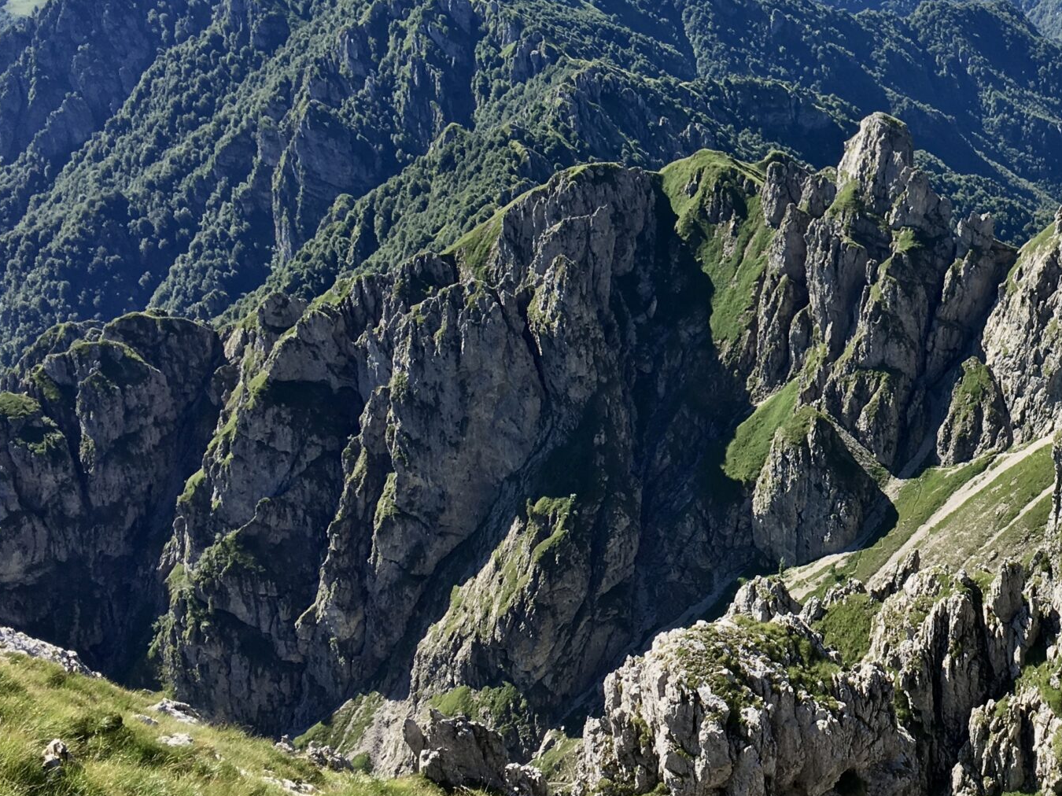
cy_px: 276
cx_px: 920
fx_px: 1687
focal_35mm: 55
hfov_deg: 33.4
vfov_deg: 26.4
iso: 25
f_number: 2.2
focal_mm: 4.15
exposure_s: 1/705
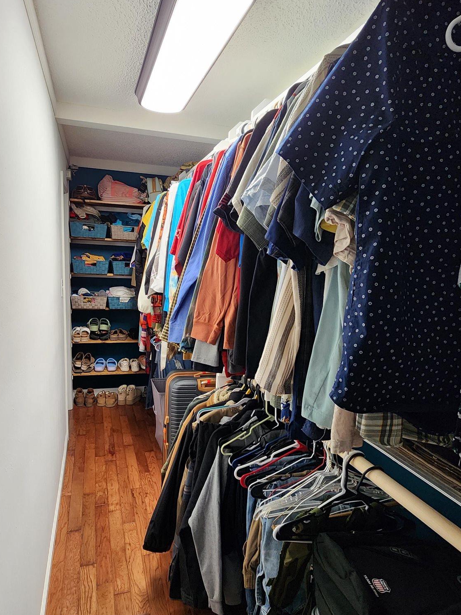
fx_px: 355
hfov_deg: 65.8
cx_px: 204
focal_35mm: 20
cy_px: 325
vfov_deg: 81.7
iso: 250
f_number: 2.2
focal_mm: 2.2
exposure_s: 1/60
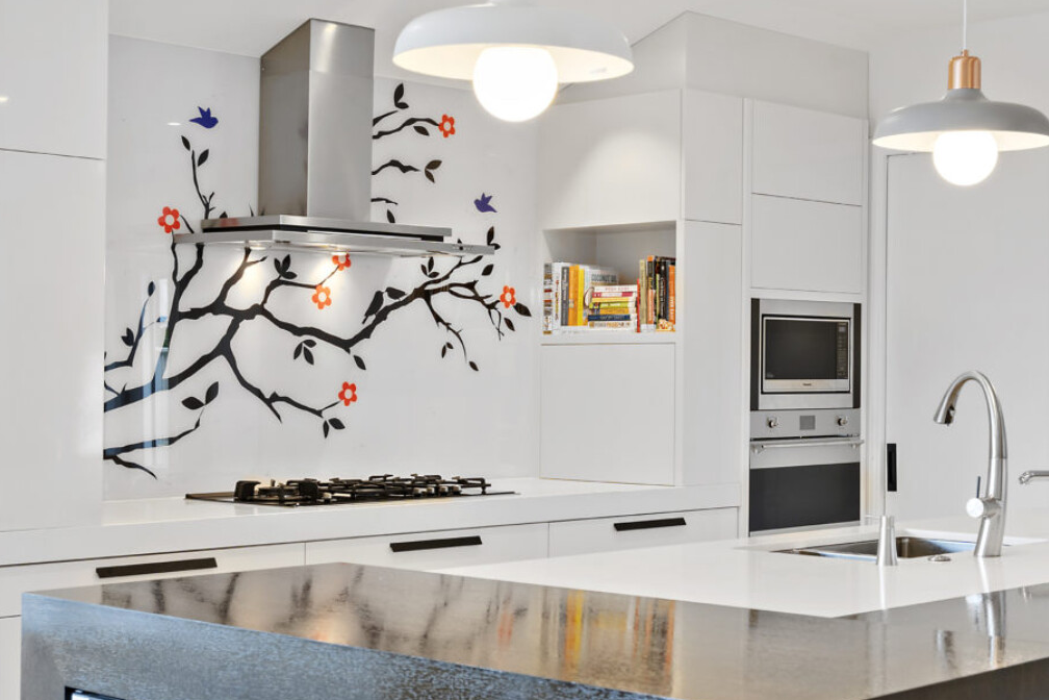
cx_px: 636
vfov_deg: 33.4
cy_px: 373
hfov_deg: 48.1
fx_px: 1165
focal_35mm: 40
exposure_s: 1/8
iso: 320
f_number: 7.1
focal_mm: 31
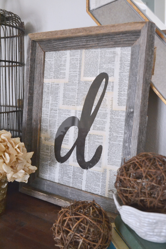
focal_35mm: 45
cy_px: 124
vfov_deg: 43.6
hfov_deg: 29.8
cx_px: 83
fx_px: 311
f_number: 4.5
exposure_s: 1/60
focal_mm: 30
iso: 3200
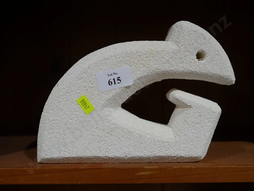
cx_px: 127
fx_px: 294
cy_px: 96
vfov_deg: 36.0
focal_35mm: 40
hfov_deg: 46.8
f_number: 4.5
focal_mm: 20
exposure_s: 1/60
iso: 250
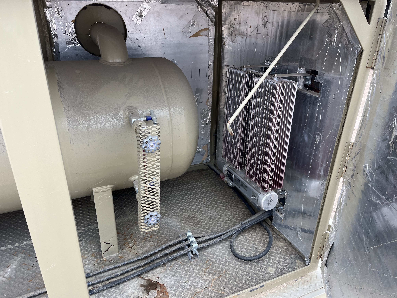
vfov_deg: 53.1
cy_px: 149
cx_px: 198
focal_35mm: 26
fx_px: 298
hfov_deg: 67.3
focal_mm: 5.1
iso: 40
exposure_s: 1/232
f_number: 1.6
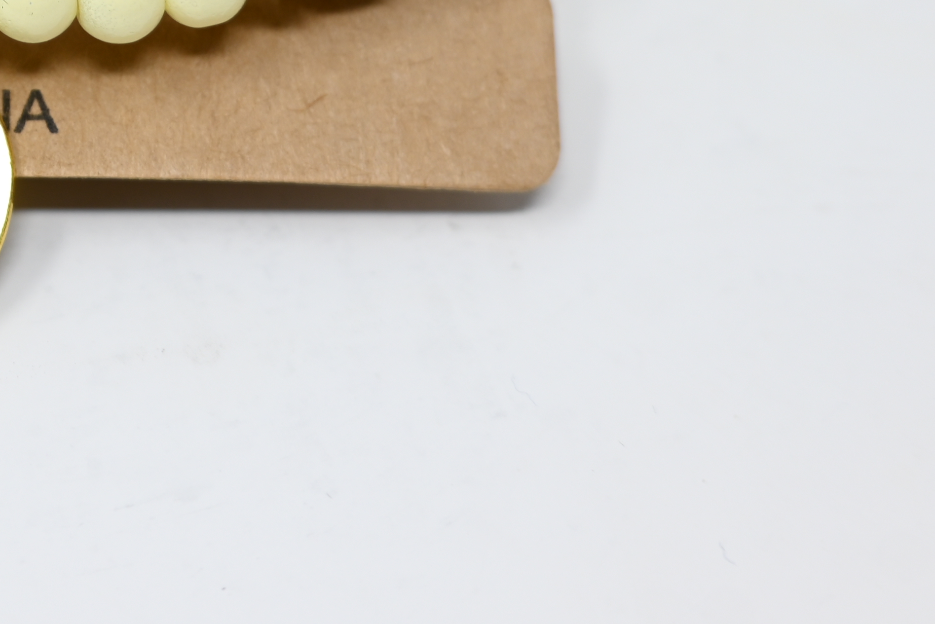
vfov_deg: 10.5
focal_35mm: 127
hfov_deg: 15.6
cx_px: -145
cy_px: -208
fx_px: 3300
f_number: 4.5
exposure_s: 1/60
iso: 125
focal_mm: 40
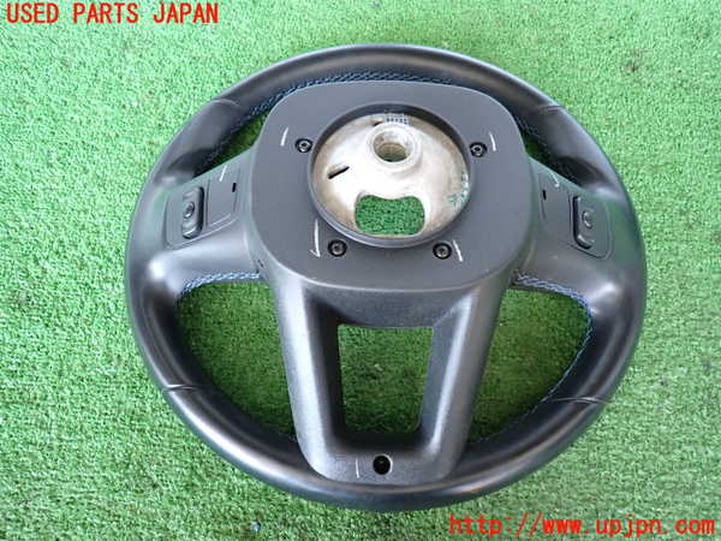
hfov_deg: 69.4
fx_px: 521
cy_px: 270
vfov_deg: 54.9
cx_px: 360
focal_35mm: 25
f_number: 2
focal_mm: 4.5
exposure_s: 1/30
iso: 400
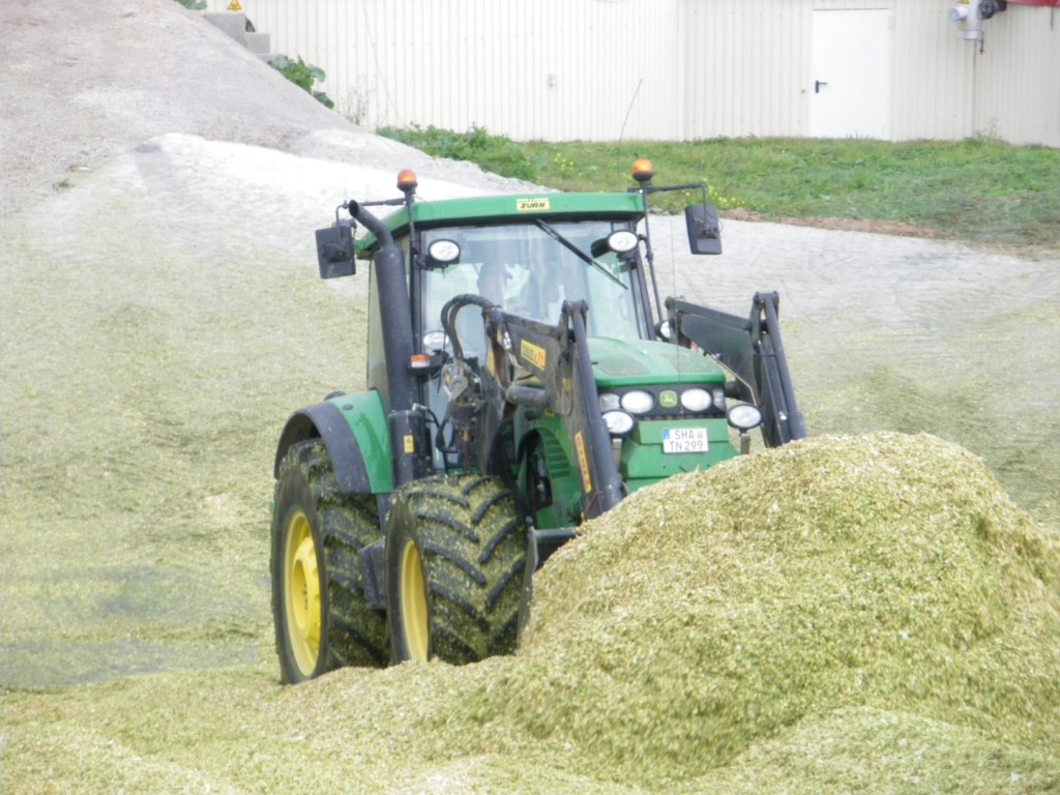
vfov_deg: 10.0
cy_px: 398
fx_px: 4532
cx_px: 530
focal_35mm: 148
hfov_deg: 13.3
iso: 250
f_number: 5.4
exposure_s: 1/160
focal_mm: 26.2
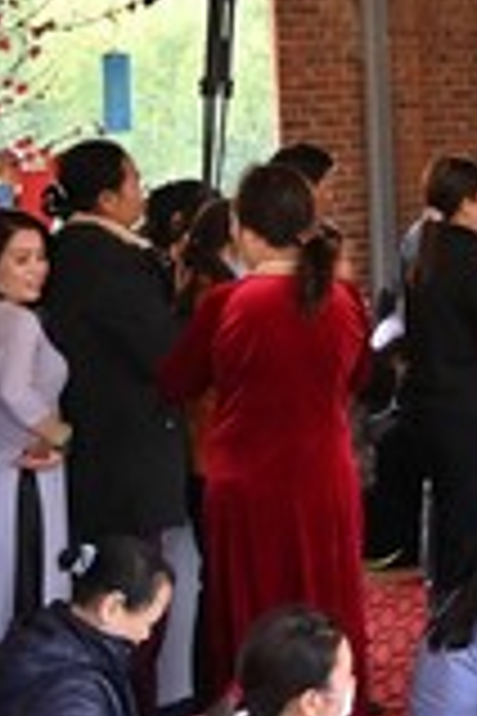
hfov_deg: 12.5
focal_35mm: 98
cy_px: 104
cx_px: 914
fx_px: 1948
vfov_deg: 20.5
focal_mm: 24
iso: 500
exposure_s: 1/160
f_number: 5
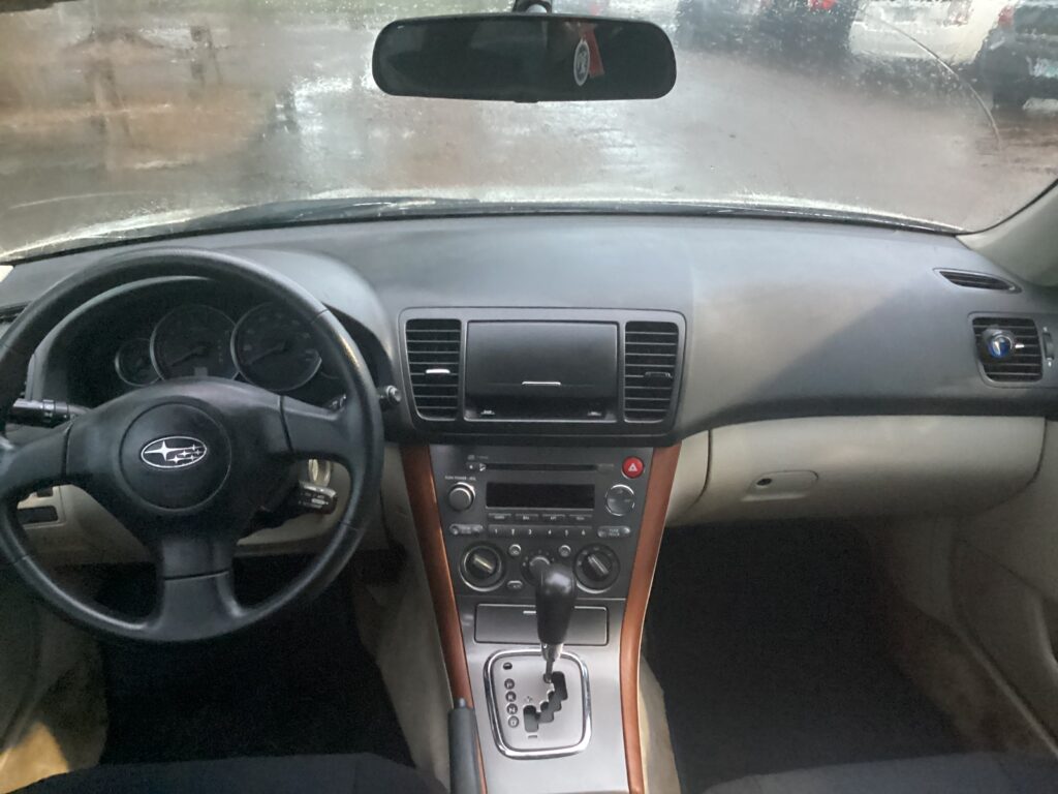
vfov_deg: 45.4
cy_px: 397
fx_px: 947
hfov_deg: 58.4
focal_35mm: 31
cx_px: 529
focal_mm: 3.3
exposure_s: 1/24
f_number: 2.4
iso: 640
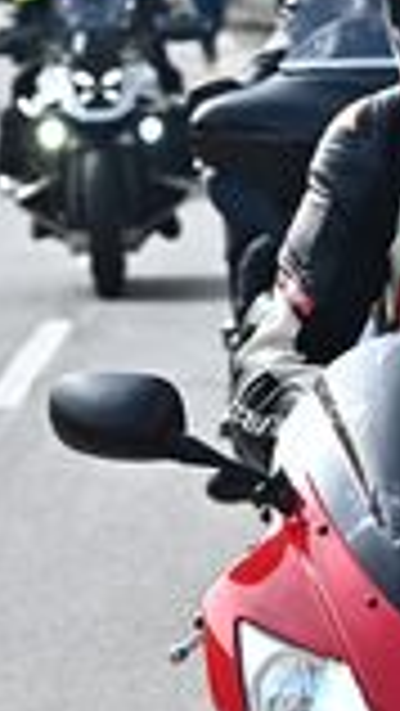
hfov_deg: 3.0
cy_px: 468
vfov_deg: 5.4
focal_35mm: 403
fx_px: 7591
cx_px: 535
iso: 1600
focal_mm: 135
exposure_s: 1/2500
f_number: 10
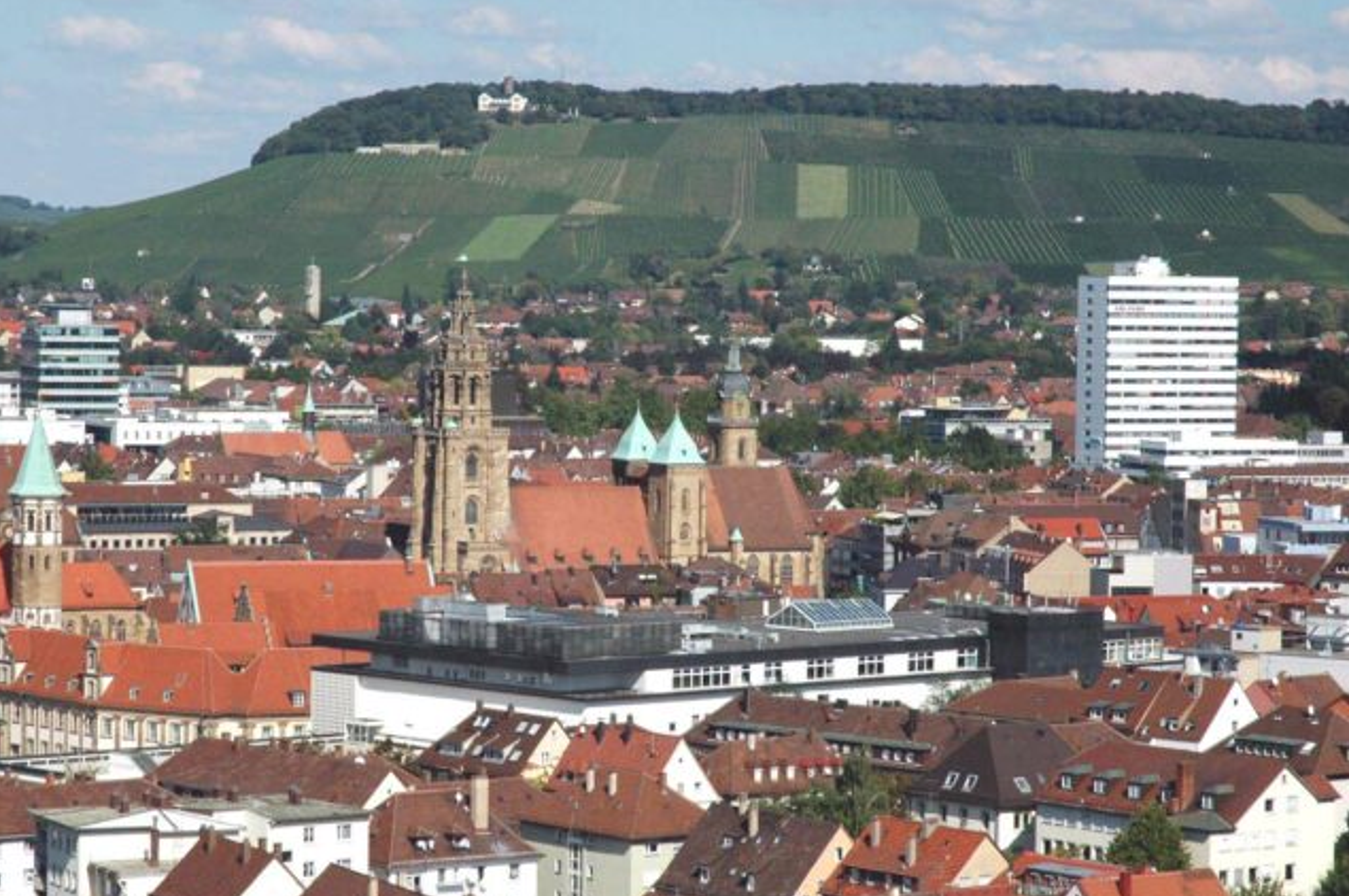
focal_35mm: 127
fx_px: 4754
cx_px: 571
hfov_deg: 16.1
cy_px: 400
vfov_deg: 10.8
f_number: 10
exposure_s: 1/400
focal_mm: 70
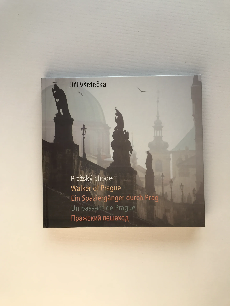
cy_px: 153
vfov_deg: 63.4
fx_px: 248
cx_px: 115
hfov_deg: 49.7
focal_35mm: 28
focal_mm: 3.99
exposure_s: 1/353
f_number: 1.8
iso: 20
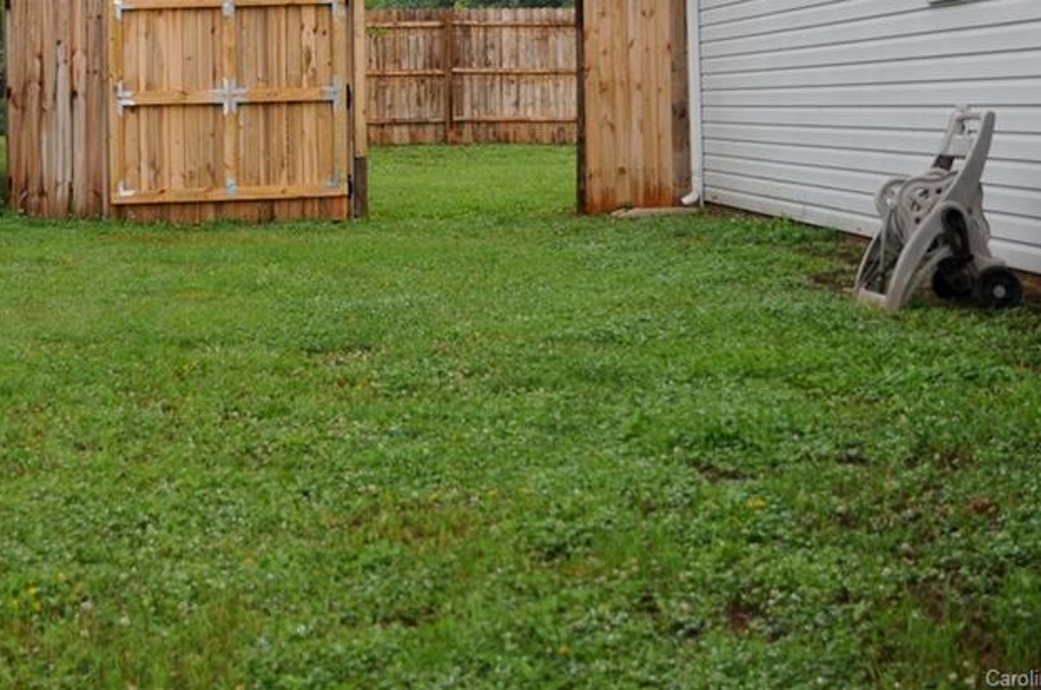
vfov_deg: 19.4
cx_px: 311
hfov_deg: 29.0
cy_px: 126
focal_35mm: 69
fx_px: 1992
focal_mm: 28
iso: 400
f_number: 4.2
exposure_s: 1/200
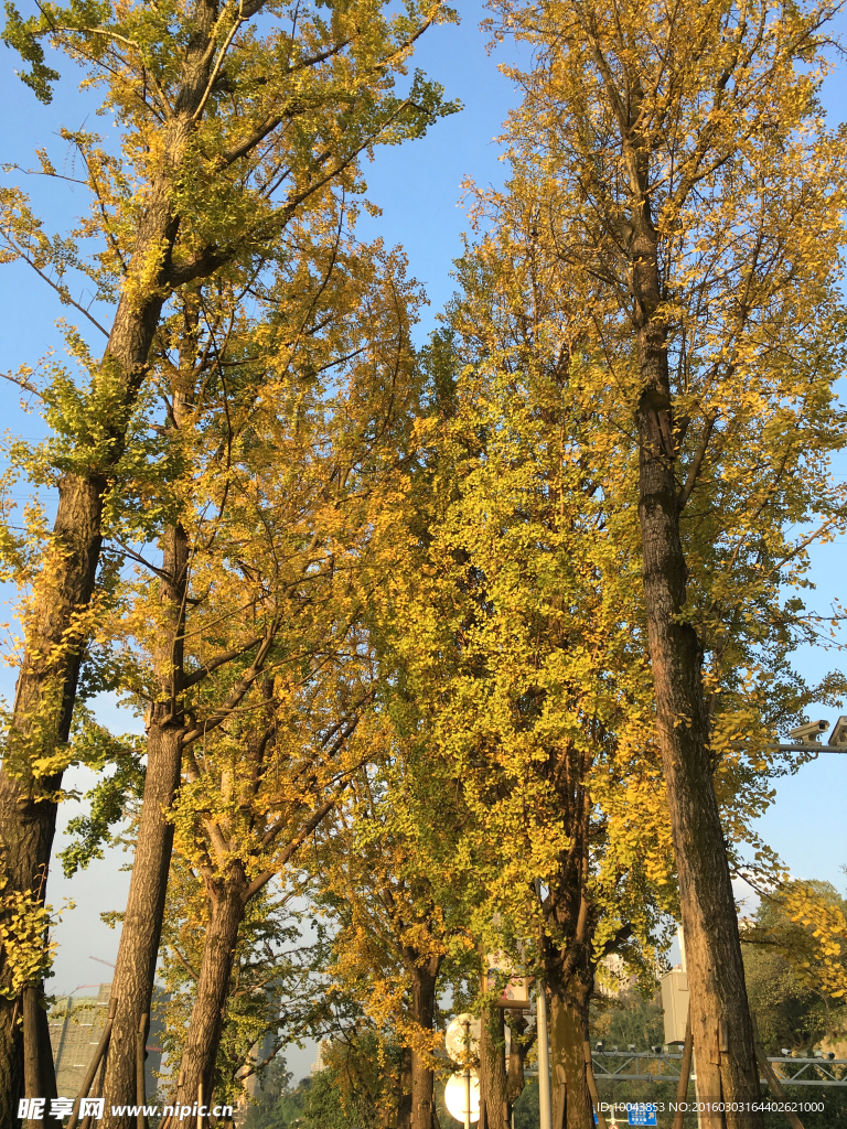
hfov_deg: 48.2
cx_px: 424
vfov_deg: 61.7
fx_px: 946
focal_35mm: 29
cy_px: 564
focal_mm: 4.15
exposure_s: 1/388
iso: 25
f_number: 2.2
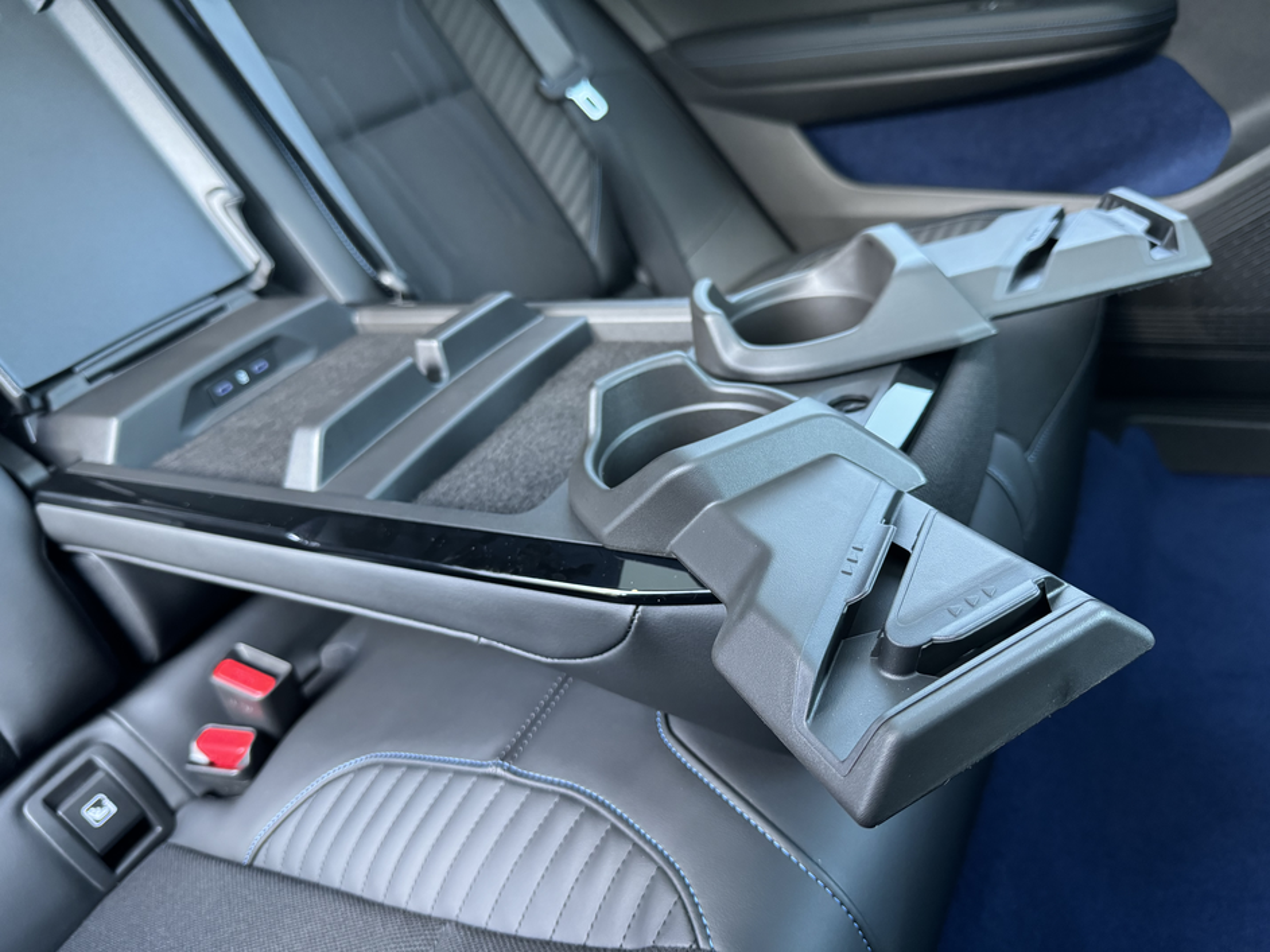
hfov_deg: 71.6
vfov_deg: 56.8
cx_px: 635
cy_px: 476
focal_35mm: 24
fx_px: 880
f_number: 1.78
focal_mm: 6.86
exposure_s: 1/60
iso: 500
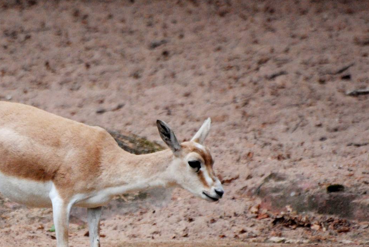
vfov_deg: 2.0
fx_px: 7069
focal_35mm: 689
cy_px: 186
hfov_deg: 3.0
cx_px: 94
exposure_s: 1/1600
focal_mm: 300
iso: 1600
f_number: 5.6
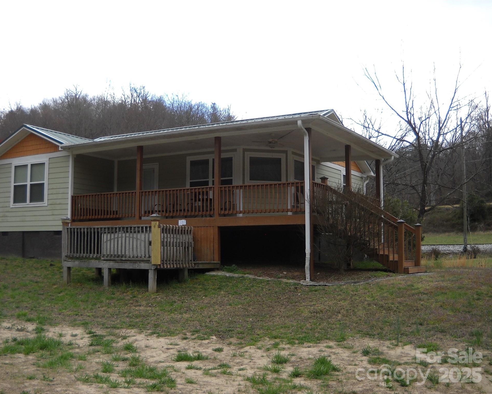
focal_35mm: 43
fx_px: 626
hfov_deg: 42.9
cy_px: 198
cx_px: 237
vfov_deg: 34.9
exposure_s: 1/309
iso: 64
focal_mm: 6.72
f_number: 3.1
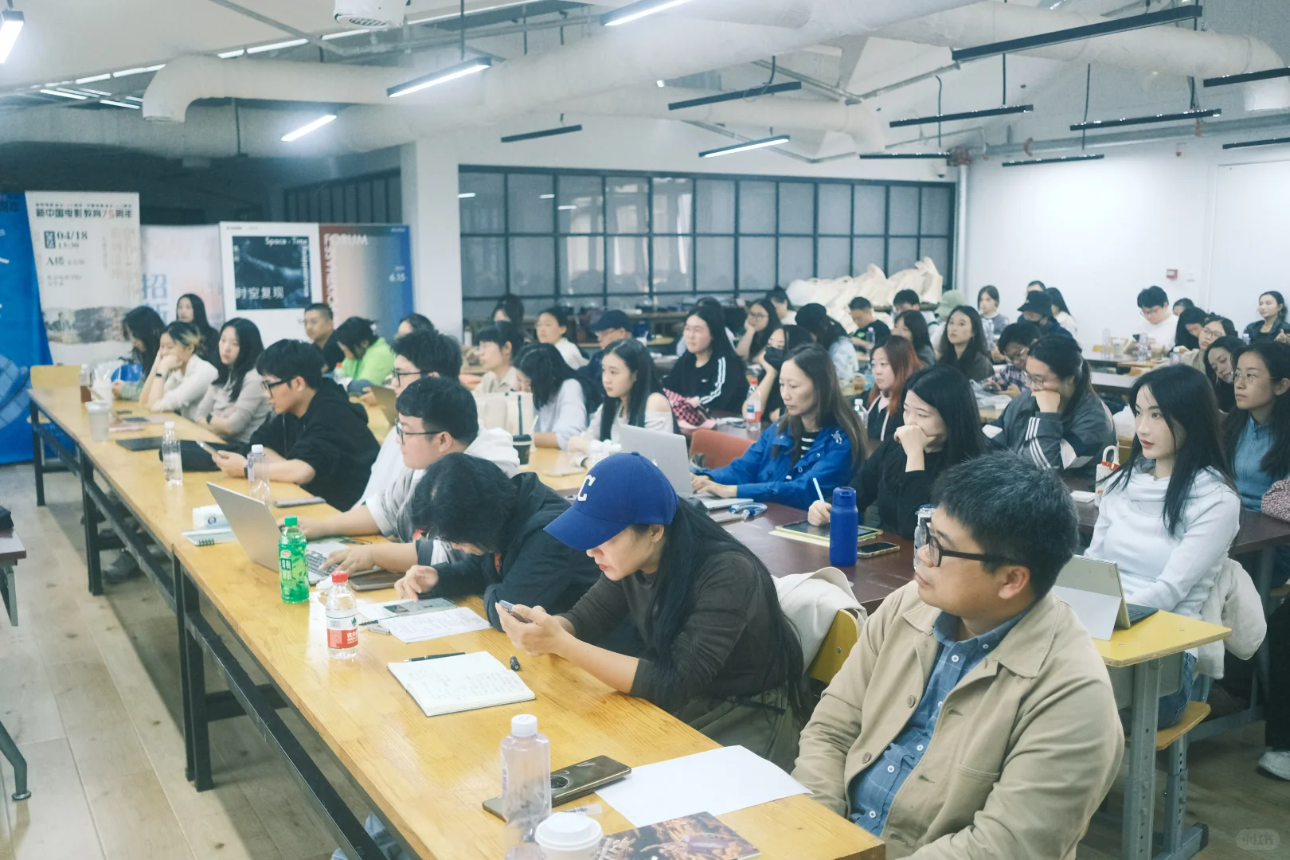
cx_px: 645
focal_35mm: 35
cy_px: 430
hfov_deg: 54.4
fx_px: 1254
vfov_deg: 37.9
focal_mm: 23
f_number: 2
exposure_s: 1/85
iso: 2500
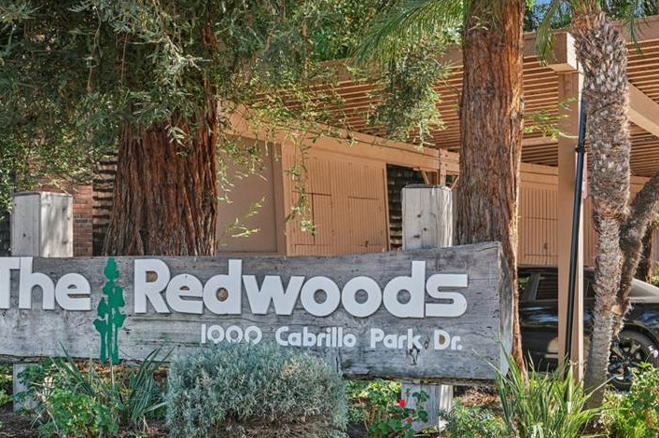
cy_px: 256
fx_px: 1354
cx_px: 233
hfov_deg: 27.2
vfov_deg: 18.4
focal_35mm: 74
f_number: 8
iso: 100
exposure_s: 1/60
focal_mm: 51
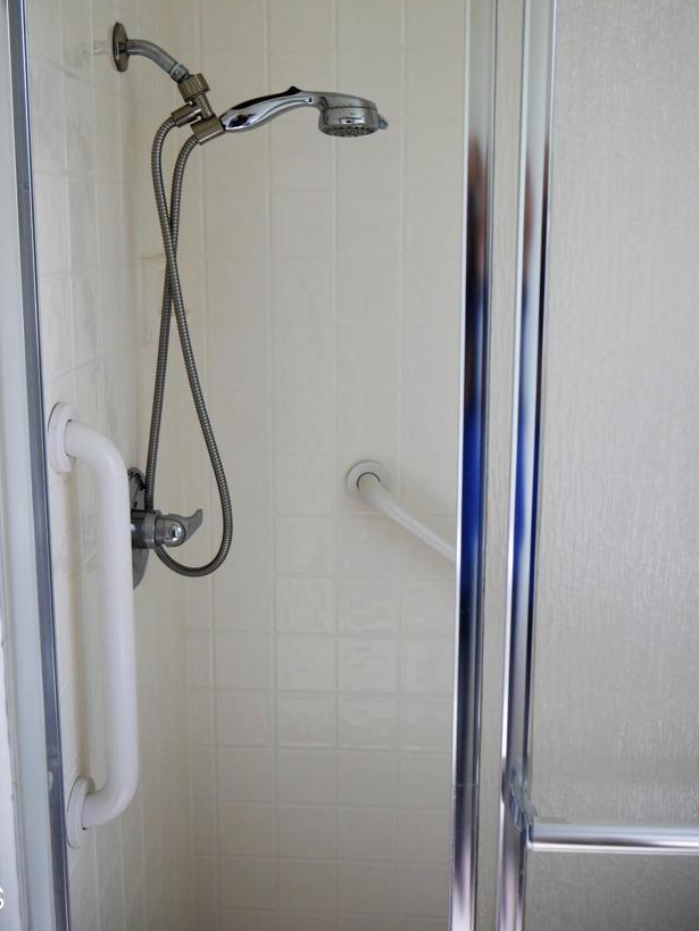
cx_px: 326
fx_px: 942
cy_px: 369
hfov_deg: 40.7
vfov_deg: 52.2
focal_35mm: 35
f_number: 3.5
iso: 200
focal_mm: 14
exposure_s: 1/125
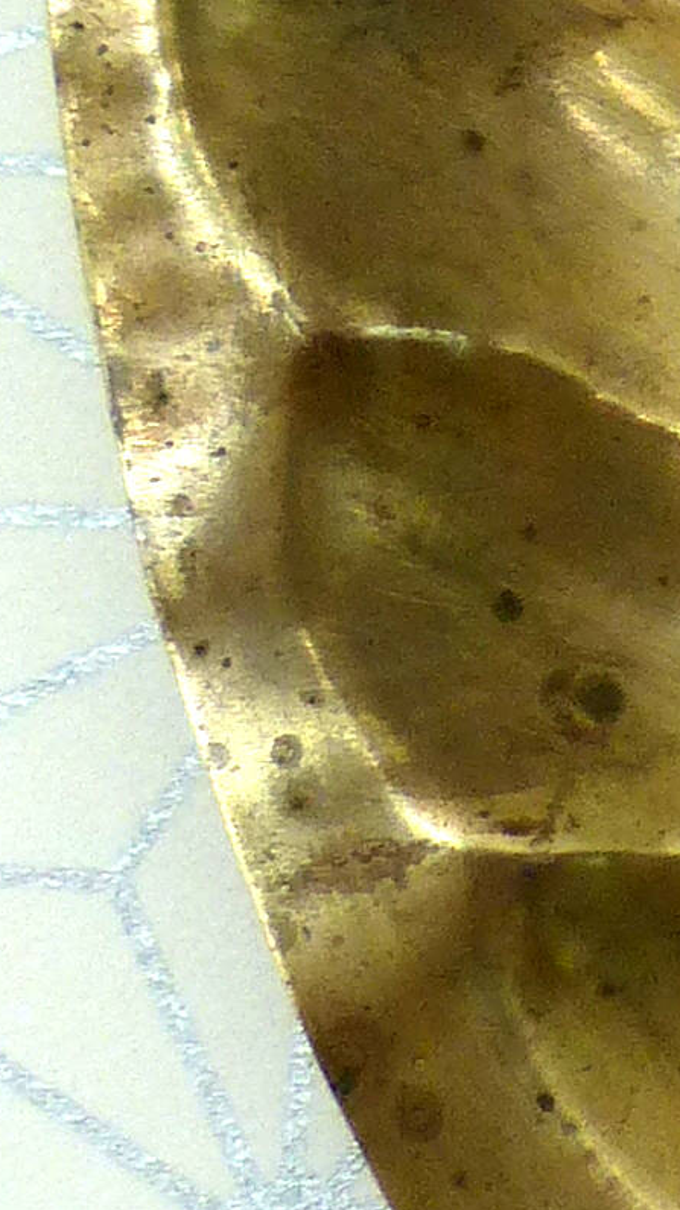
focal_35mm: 137
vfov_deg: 15.4
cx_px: 1724
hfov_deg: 8.1
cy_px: 0
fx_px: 4393
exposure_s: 1/60
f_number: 2.8
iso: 125
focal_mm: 4.5
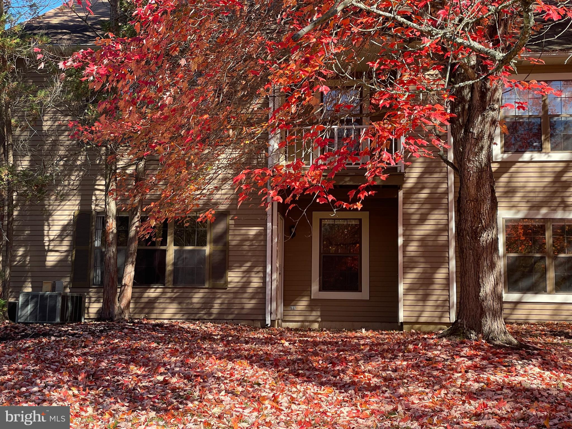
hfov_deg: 36.8
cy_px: 214
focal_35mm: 52
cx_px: 286
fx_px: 859
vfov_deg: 28.0
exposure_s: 1/272
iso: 25
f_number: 2
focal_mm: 6
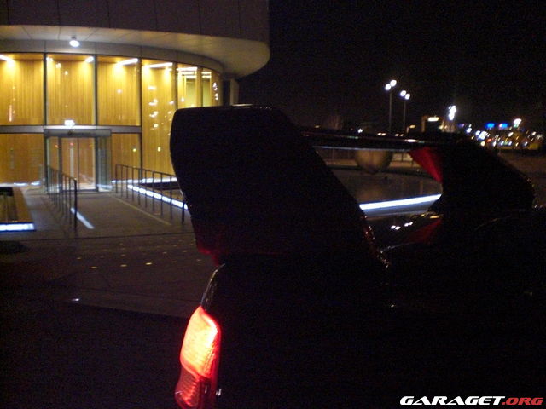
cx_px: 273
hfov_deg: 49.0
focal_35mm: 38
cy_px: 204
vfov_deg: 37.7
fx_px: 599
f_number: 3.1
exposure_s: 1/8
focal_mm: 6.3
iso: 800
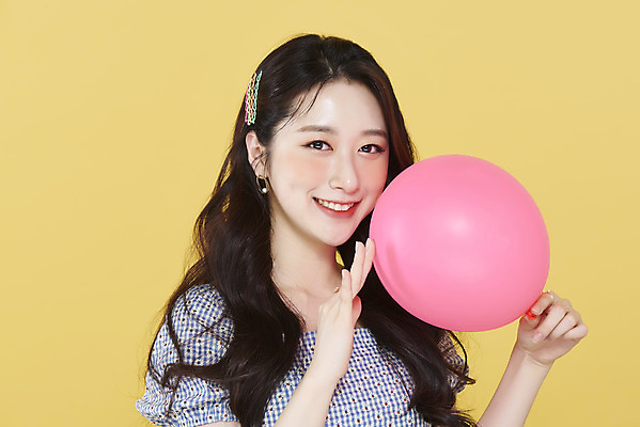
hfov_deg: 19.4
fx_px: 1867
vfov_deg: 13.1
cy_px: 214
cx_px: 320
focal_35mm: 105
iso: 64
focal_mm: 105
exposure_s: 1/125
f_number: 11
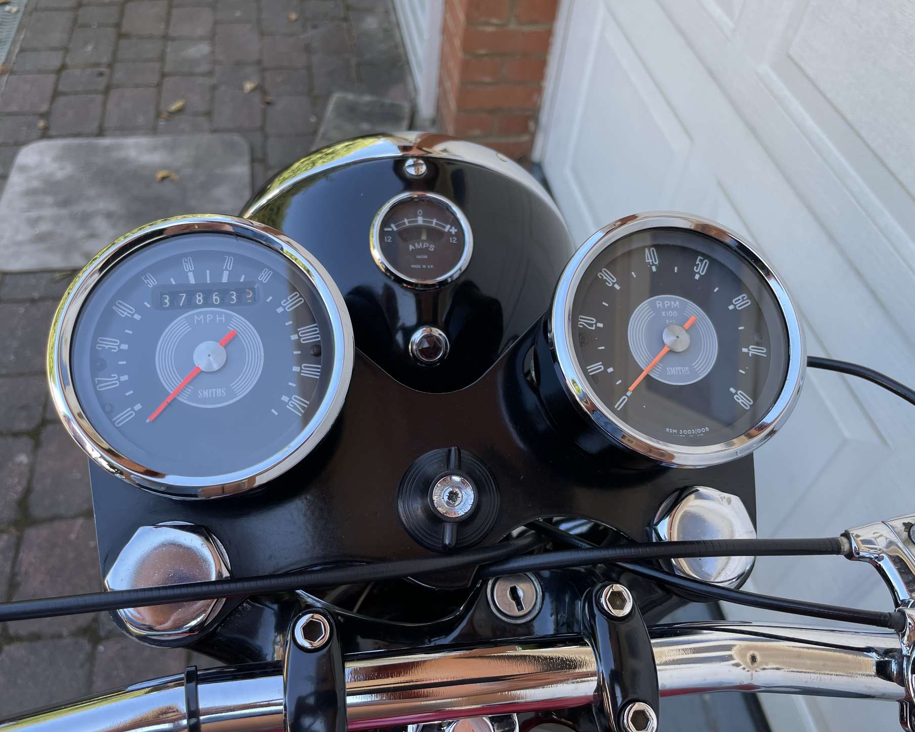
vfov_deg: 51.5
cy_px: 369
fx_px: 758
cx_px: 441
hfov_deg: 62.2
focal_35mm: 28
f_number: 1.6
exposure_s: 1/128
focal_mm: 4.2
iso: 32
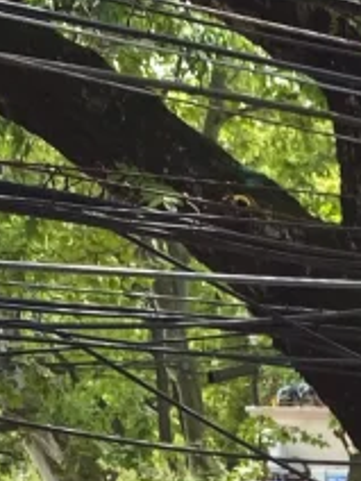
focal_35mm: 177
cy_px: 874
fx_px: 2461
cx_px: 618
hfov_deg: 8.1
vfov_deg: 10.5
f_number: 1.8
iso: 32
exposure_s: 1/982
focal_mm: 4.25
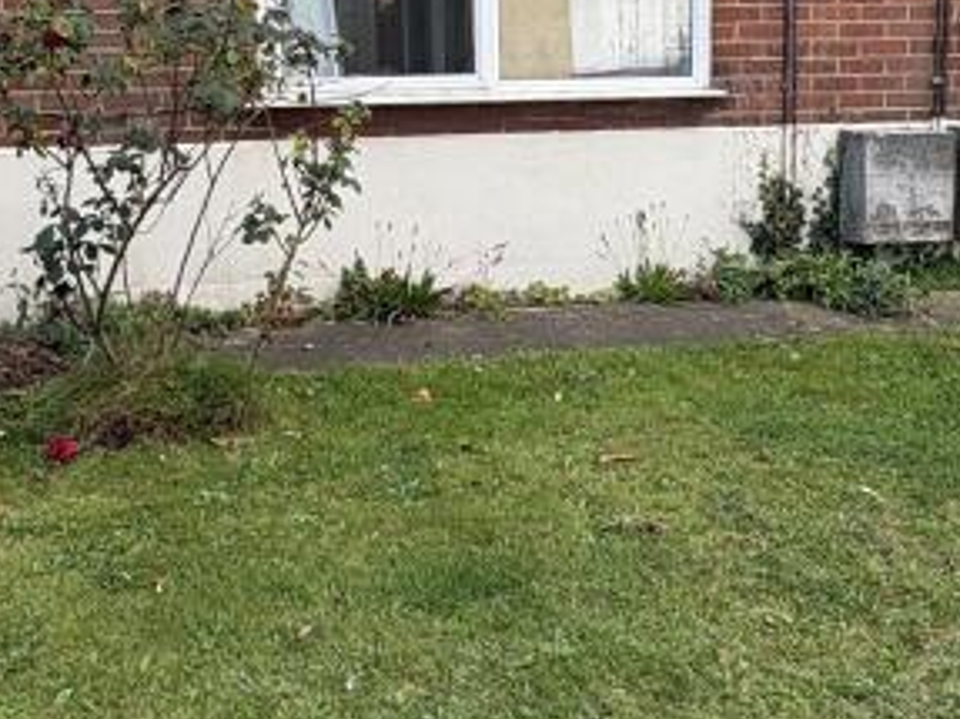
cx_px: 505
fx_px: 1386
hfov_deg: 38.2
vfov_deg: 28.8
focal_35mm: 50
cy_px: 214
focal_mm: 2.22
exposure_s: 1/368
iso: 40
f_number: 2.2
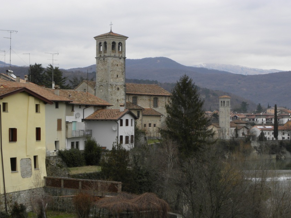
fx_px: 597
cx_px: 132
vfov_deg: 20.7
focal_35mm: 71
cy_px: 125
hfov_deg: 27.4
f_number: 8
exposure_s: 1/37.4
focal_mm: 10.3
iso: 64
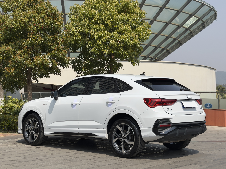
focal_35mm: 48
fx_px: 313
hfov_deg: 39.7
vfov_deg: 30.3
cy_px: 84
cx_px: 113
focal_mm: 6.76
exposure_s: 1/6536
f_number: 1.78
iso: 64
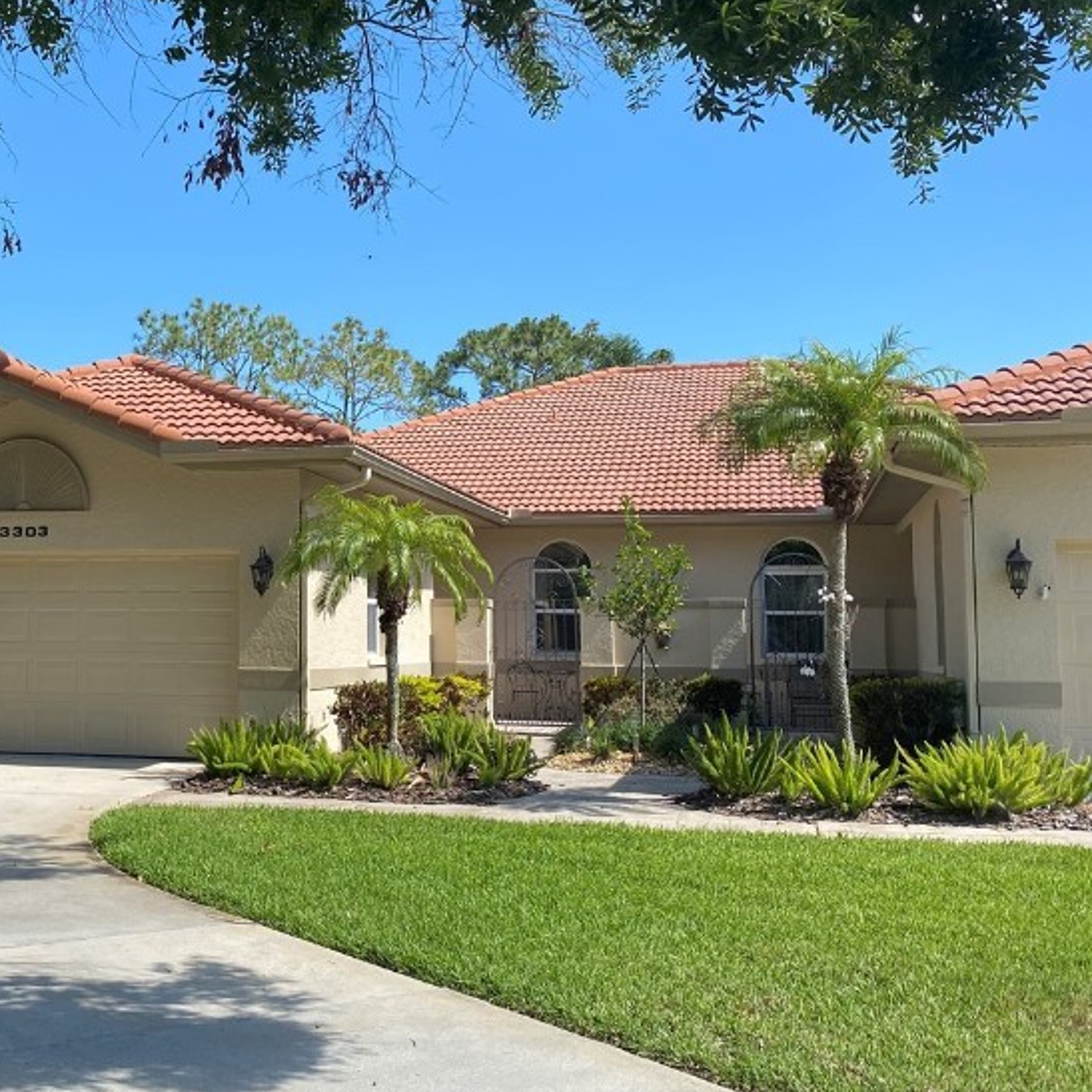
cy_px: 467
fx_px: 1535
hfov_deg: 38.1
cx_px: 262
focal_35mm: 43
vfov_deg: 39.1
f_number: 1.8
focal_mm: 4.25
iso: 32
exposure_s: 1/1779
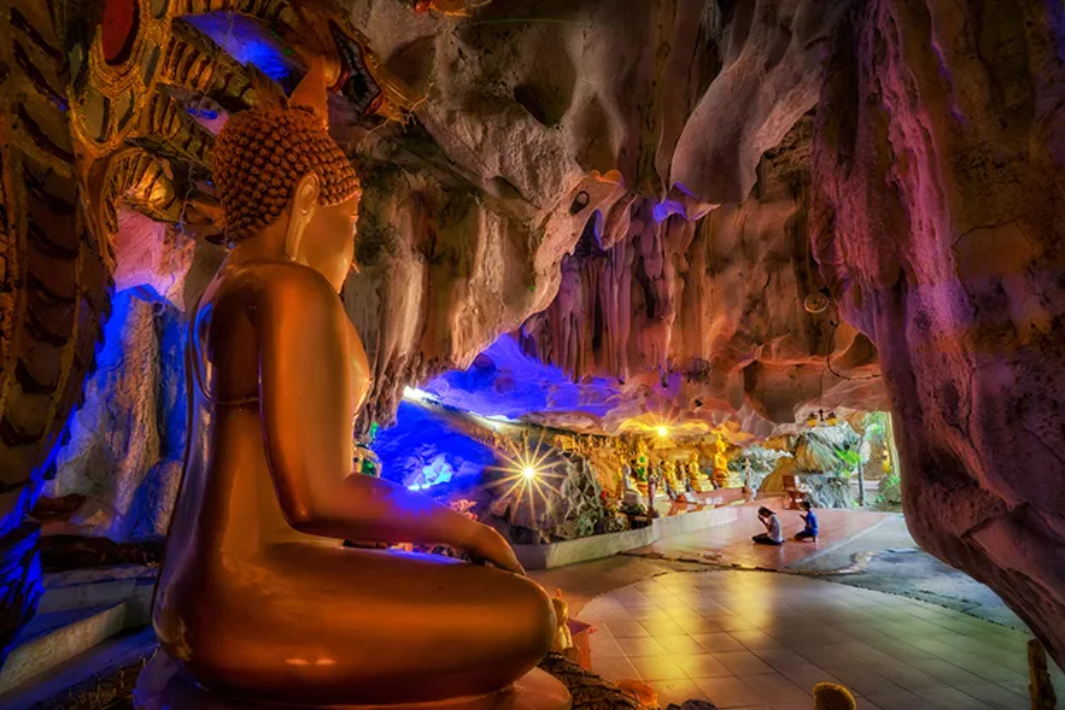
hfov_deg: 112.6
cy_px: 355
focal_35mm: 12
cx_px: 532
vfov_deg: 90.0
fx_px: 355
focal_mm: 12
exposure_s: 13
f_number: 20
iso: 400
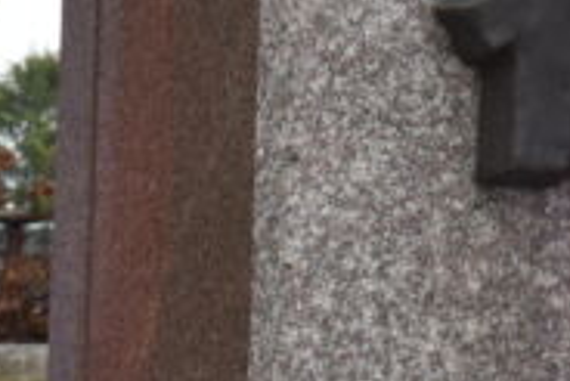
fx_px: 4959
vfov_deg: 4.4
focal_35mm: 313
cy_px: -280
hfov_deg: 6.2
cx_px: 1530
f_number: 8
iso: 360
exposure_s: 1/250
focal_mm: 35
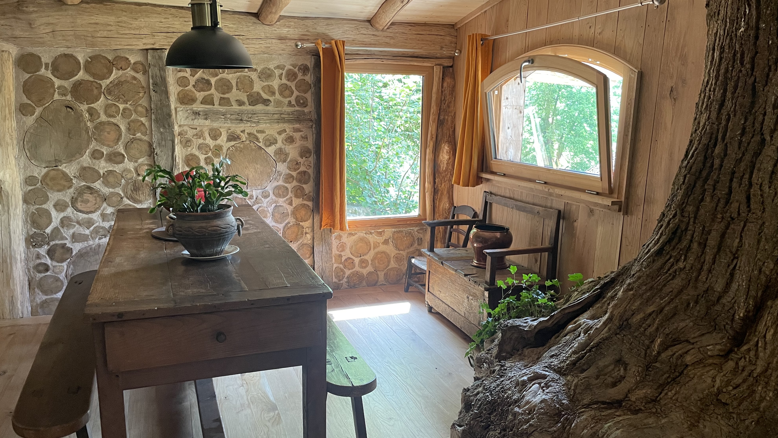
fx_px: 598
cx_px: 391
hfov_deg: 66.1
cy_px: 245
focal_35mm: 29
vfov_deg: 40.1
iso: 125
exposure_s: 1/65
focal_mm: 4.2
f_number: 1.6
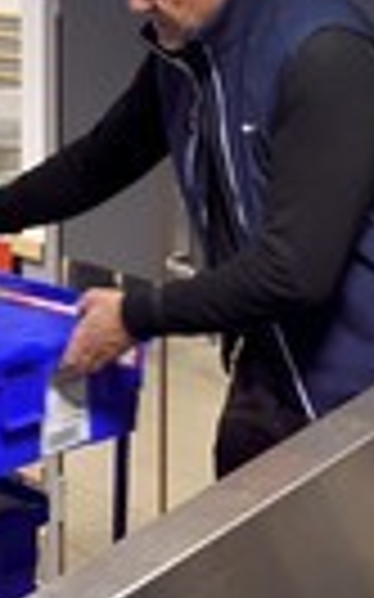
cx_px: 356
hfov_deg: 16.6
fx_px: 1257
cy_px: 306
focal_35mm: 77
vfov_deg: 26.8
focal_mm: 24
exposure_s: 1/80
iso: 1600
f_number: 6.3
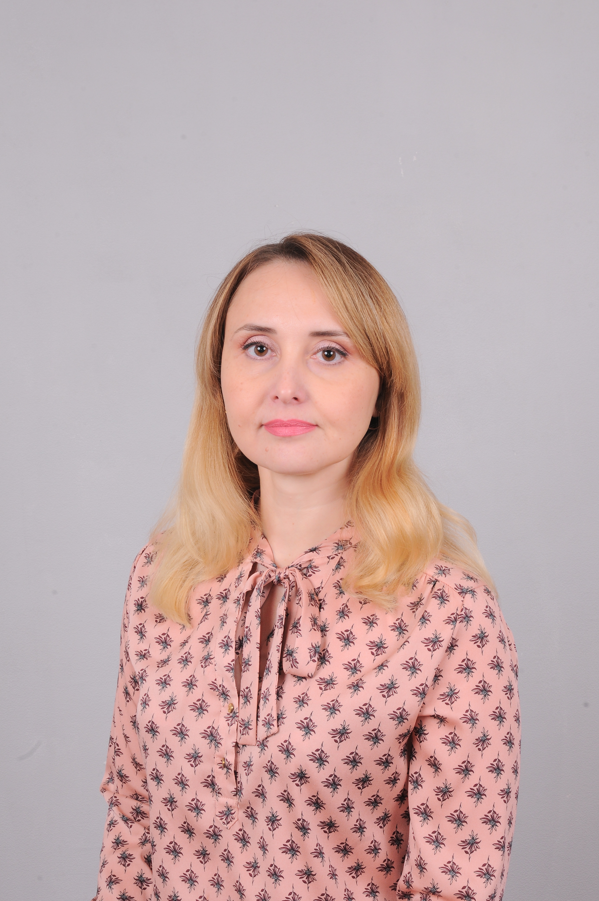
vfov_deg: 31.9
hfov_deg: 21.5
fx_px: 1576
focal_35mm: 63
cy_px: 450
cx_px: 300
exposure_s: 1/200
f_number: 22
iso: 200
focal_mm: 42
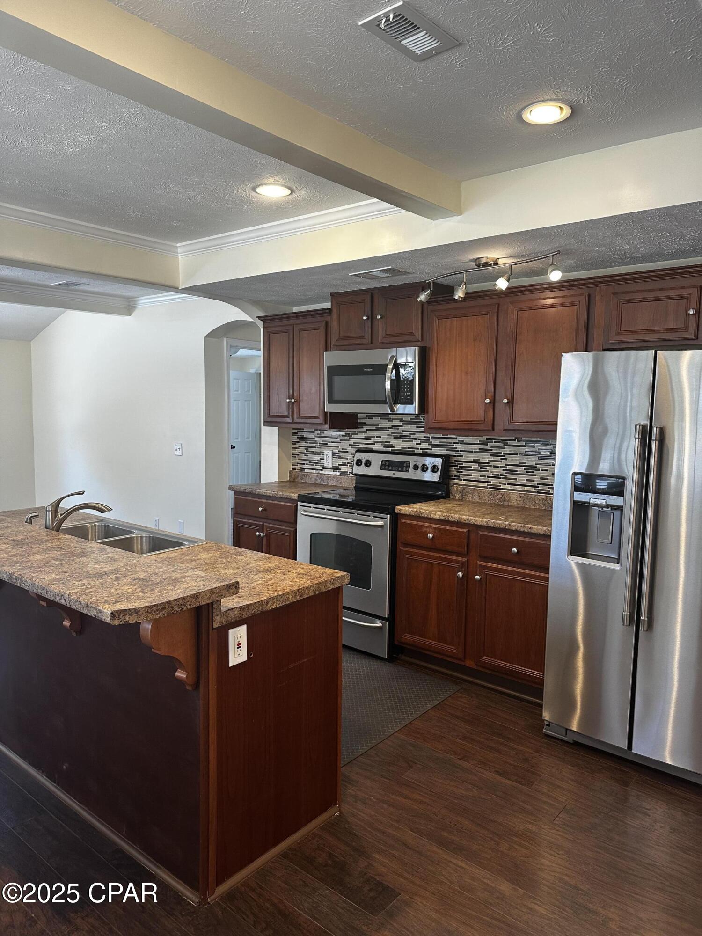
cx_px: 351
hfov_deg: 56.8
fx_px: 649
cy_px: 468
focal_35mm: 24
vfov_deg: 71.6
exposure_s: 1/120
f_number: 1.78
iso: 125
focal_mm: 6.86
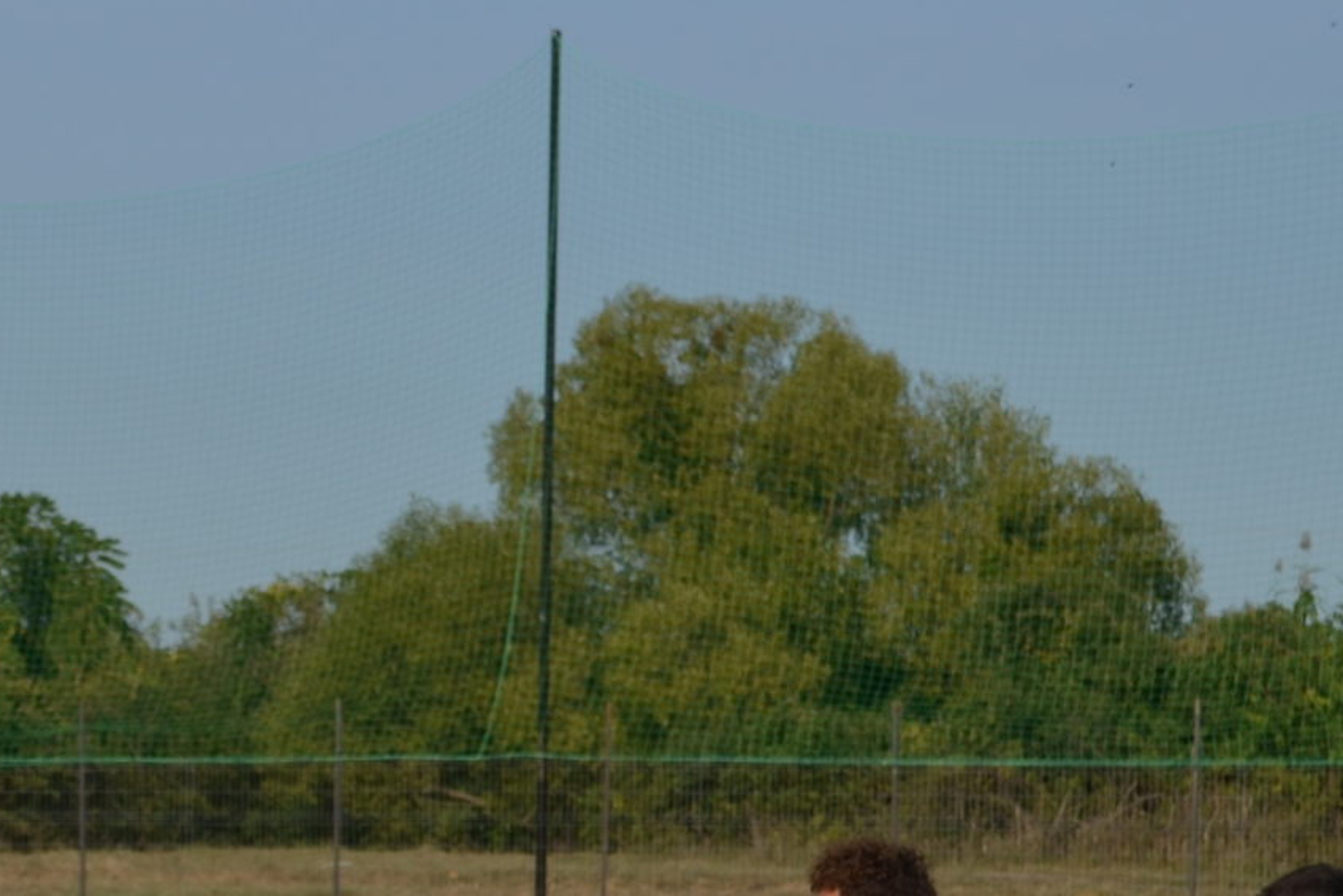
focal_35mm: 163
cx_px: 103
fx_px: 6083
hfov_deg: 12.5
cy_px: 1031
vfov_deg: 8.4
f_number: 5
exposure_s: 1/1000
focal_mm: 36
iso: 100
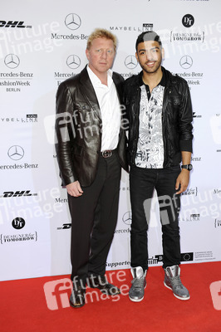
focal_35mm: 48
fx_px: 443
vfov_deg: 41.1
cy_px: 166
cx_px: 110
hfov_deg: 28.0
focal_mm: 48
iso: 500
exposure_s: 1/200
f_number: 5.6
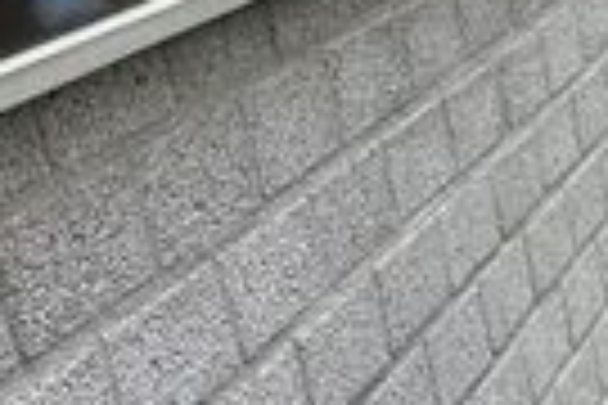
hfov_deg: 13.3
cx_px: 1284
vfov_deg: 10.1
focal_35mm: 128
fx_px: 2162
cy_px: 724
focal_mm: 5.1
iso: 40
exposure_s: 1/236
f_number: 1.6
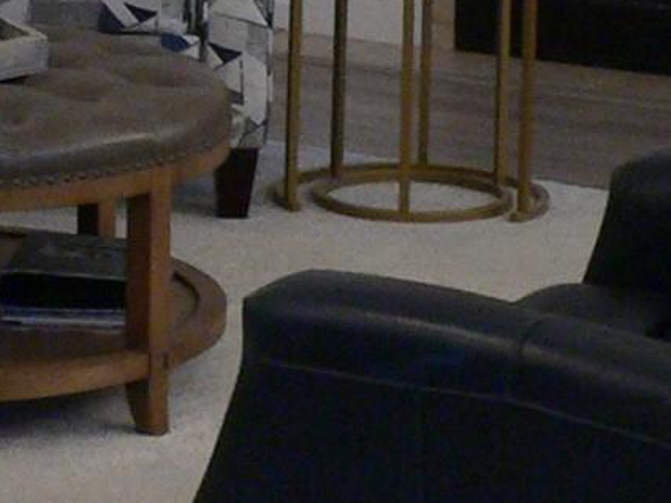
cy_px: -437
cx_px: -66
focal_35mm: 174
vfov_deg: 8.2
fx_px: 3373
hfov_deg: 11.2
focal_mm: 6
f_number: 2.8
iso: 200
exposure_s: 1/20
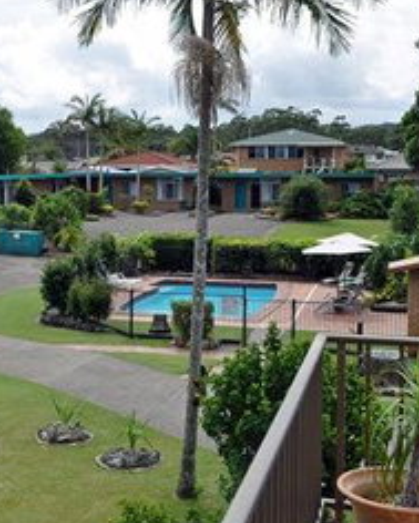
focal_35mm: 63
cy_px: 205
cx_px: -16
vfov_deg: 29.9
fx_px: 976
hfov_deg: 23.1
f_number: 10
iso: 200
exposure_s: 1/320
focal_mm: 22
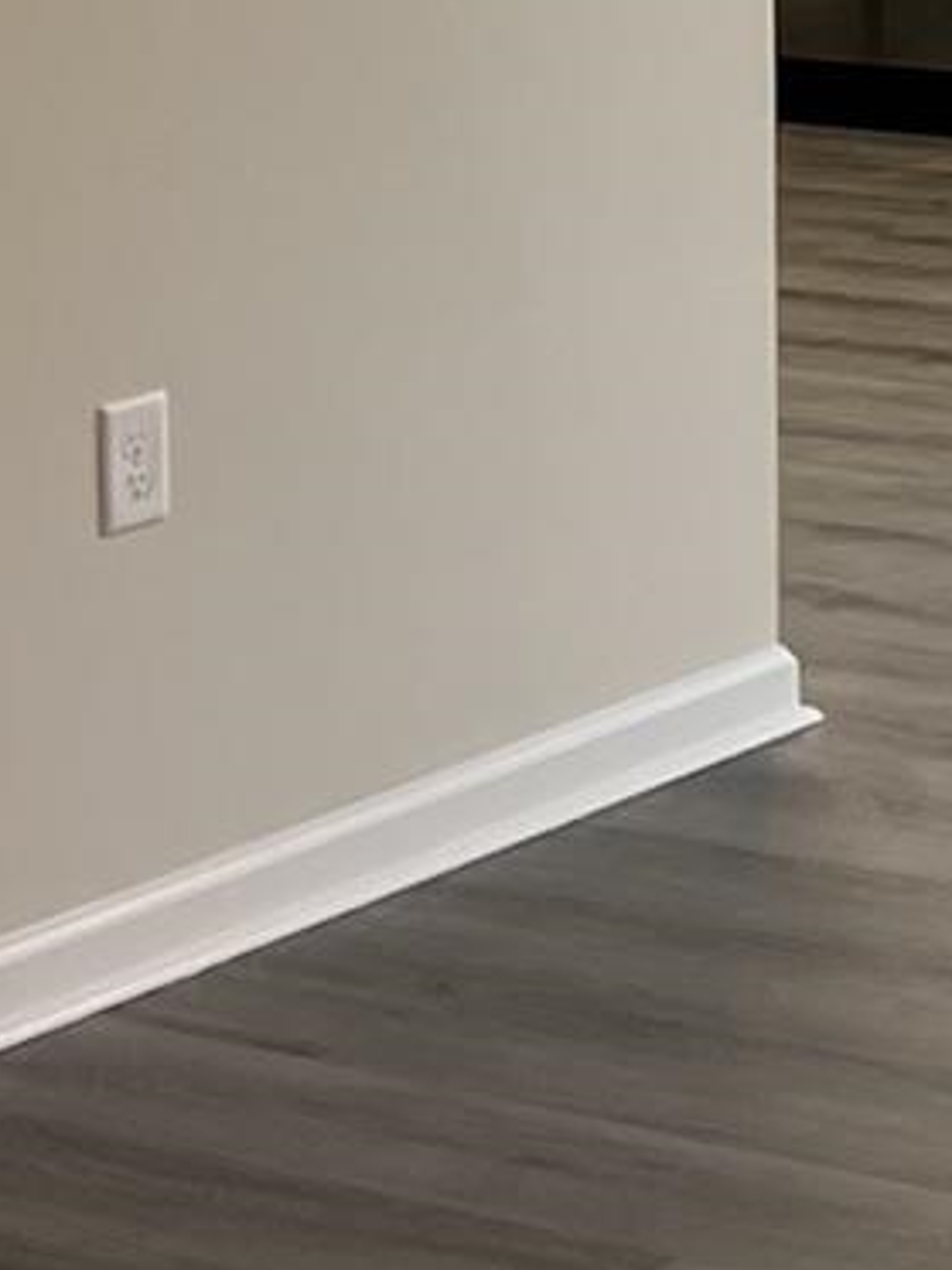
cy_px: -847
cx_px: 1993
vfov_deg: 12.8
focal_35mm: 143
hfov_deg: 9.6
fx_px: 5244
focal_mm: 5.7
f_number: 1.5
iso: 100
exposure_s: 1/120
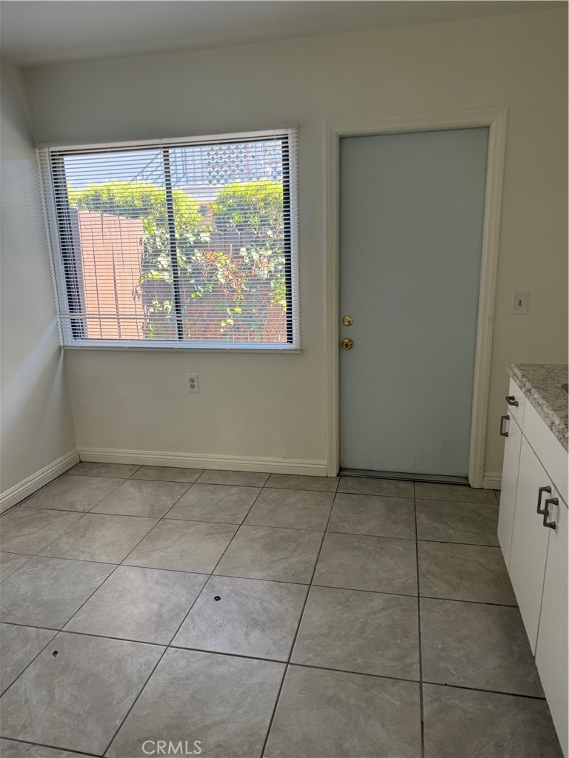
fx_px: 526
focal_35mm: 24
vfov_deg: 71.6
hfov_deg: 56.8
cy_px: 379
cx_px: 284
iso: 100
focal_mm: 6.76
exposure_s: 1/121
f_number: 1.78
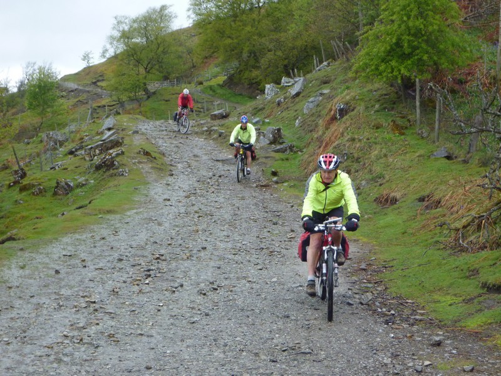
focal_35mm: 62
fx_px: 897
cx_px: 250
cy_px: 188
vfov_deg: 23.7
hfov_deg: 31.2
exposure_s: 1/100
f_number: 5.2
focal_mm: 11
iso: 250
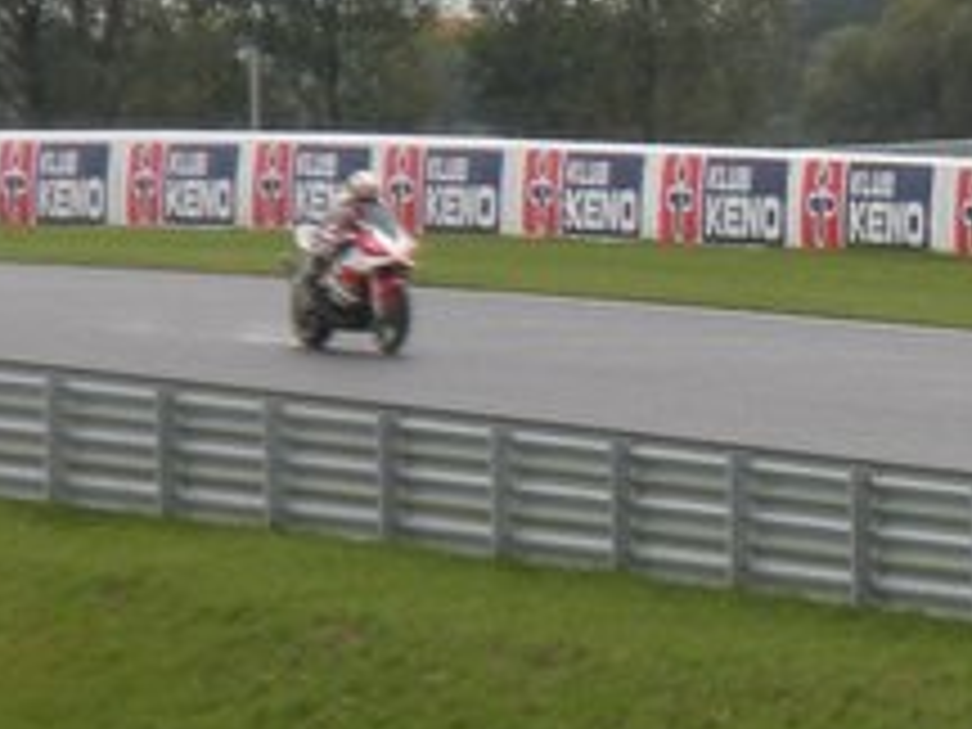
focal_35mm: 806
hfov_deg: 2.5
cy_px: 243
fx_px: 22632
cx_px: 1080
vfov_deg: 1.8
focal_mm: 31.5
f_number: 5.6
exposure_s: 1/250
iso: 136
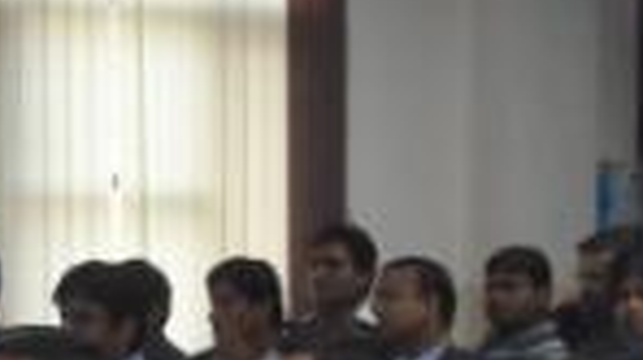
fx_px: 3493
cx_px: 143
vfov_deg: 5.8
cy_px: 694
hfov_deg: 10.5
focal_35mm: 205
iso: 640
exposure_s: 1/45
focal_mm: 10.2
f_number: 4.2
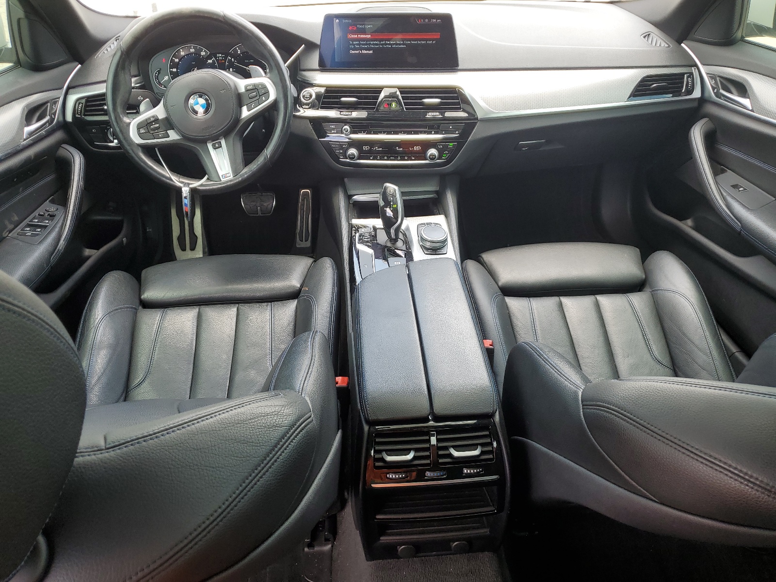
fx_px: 583
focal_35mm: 26
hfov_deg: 67.3
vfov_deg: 53.1
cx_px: 388
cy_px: 291
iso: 50
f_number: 1.5
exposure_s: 1/179
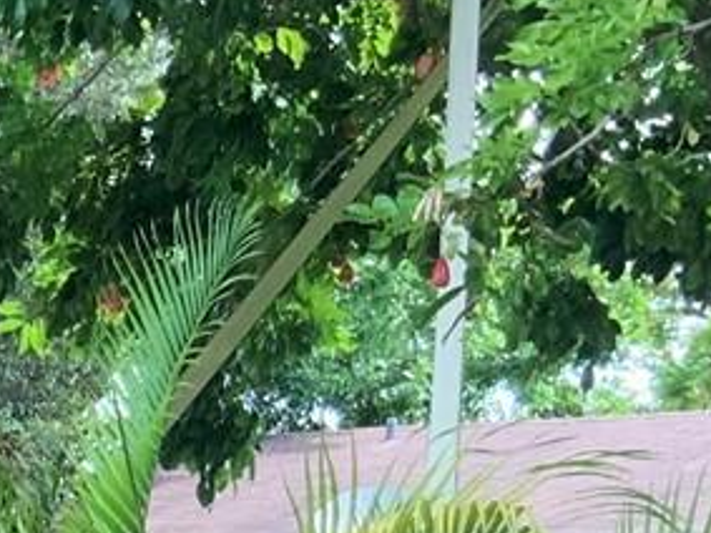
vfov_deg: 8.6
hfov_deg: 10.9
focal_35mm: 164
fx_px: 3367
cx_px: -751
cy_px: 1043
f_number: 1.8
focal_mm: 3
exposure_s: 1/122
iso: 20
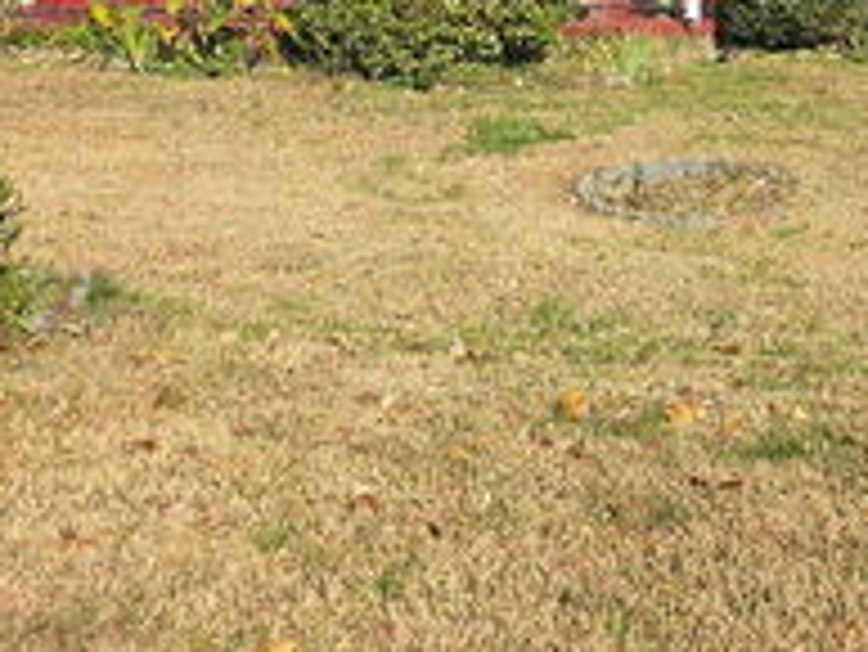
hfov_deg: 30.6
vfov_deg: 22.0
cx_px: 738
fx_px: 1531
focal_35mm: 61
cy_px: -153
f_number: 1.7
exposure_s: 1/692
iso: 12
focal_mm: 6.3
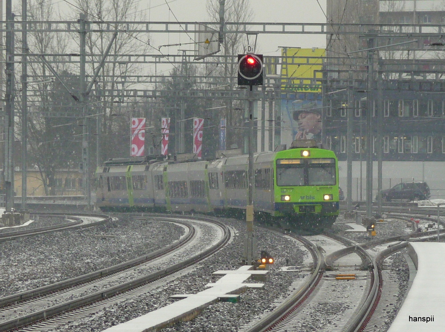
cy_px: 166
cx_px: 222
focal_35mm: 170
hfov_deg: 11.6
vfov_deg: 8.7
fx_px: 2182
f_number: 4.8
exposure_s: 1/60
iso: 200
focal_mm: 29.1
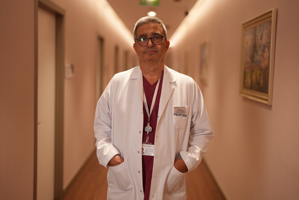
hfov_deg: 39.6
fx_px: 416
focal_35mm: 50
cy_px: 100
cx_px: 150
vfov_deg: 27.0
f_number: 1.2
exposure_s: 1/100
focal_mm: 50
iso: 100
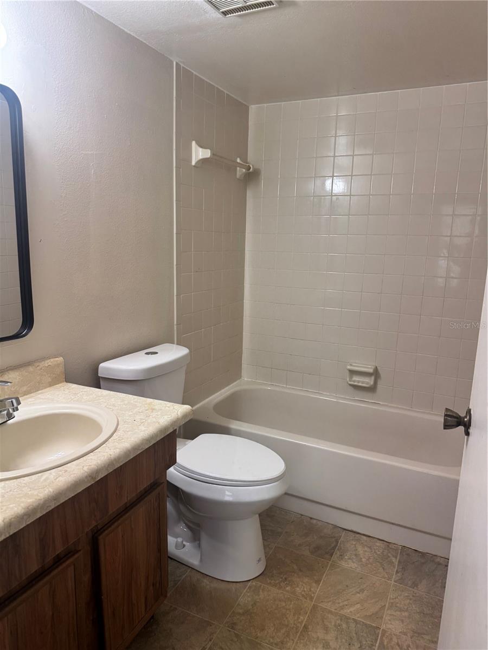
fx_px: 451
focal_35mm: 24
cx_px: 244
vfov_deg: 71.6
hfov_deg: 56.8
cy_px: 325
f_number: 1.78
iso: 160
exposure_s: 1/120
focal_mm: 6.76
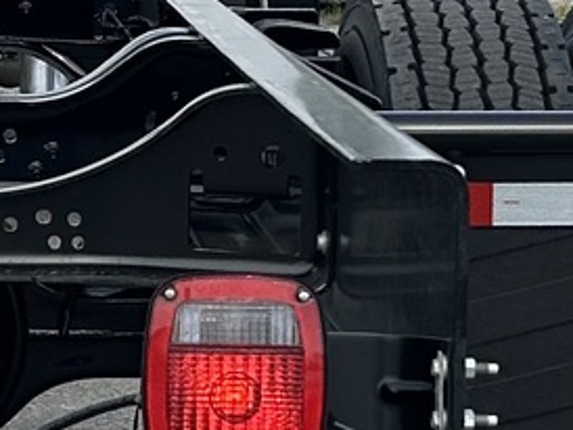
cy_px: 165
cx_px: -27
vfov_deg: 7.7
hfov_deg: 10.1
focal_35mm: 194
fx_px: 3214
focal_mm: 5.7
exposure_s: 1/2571
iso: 50
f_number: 1.5
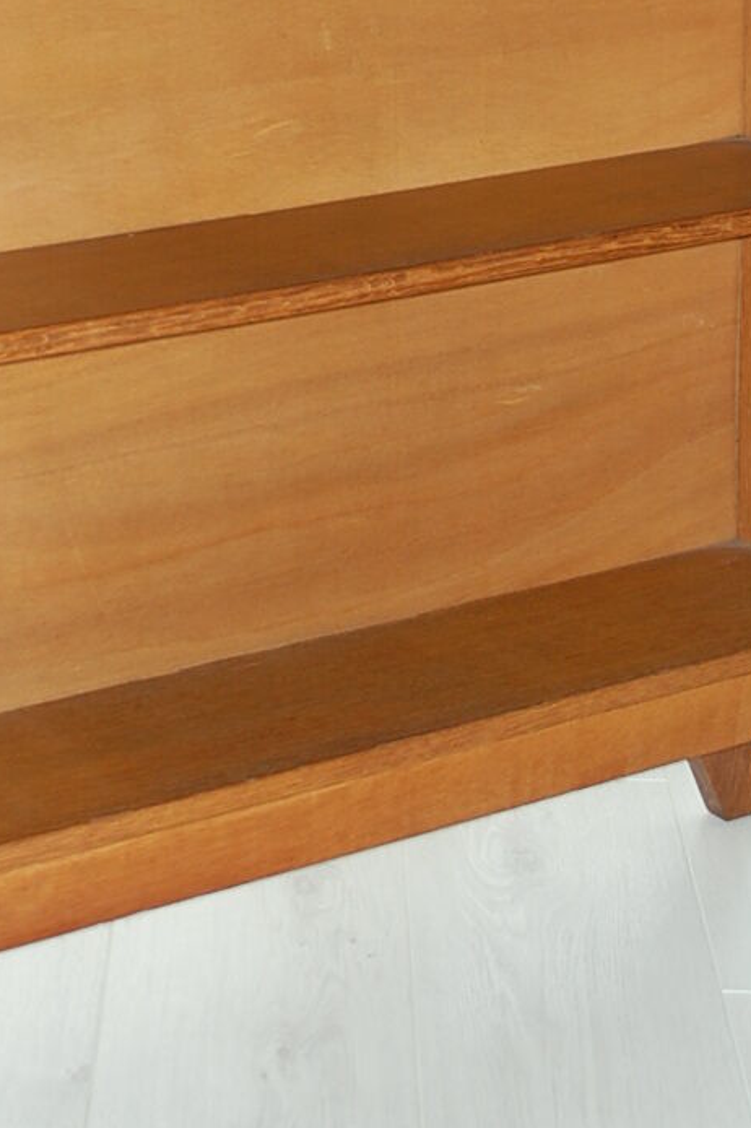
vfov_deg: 22.2
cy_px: 260
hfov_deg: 15.0
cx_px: 195
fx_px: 2850
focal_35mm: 91
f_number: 4
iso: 400
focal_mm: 28
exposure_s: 1/60
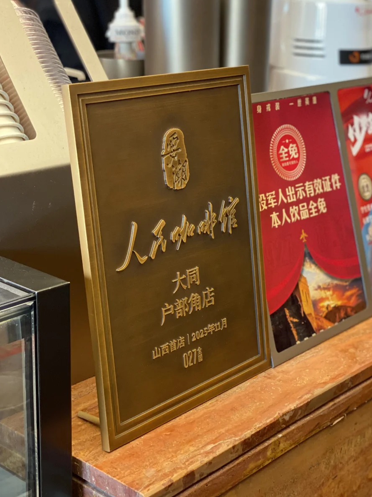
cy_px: 232
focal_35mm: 63
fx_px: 903
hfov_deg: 23.2
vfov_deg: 30.7
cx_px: 219
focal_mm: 6
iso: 250
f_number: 2
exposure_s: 1/102
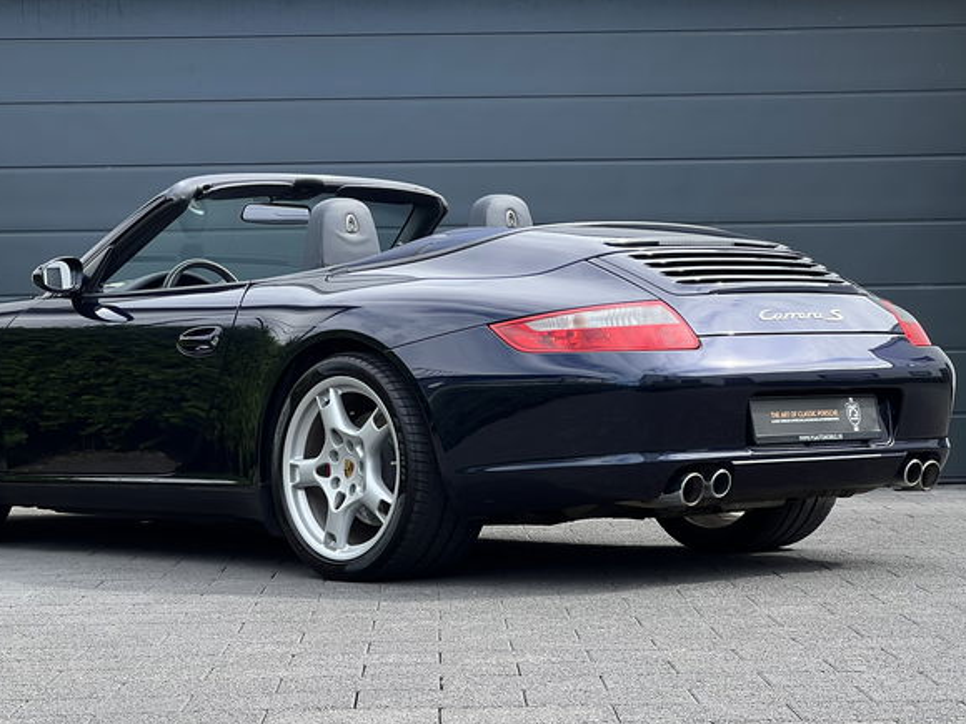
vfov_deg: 14.5
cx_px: 388
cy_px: 330
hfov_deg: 19.2
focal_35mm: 102
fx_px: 2846
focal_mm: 9
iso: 32
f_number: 2.8
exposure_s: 1/259
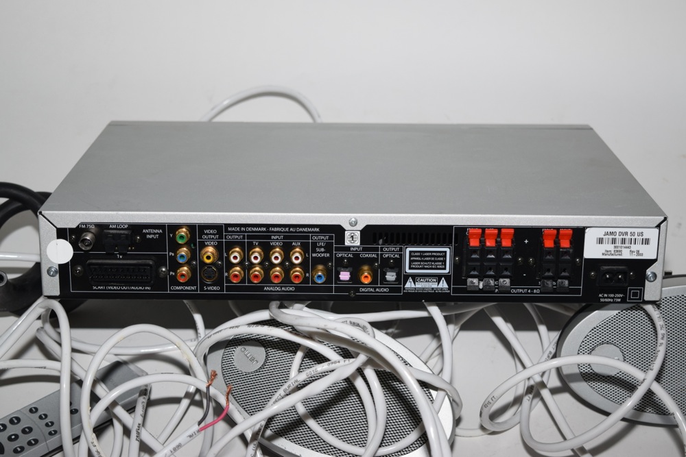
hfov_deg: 29.2
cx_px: 343
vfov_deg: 19.7
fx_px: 1315
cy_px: 228
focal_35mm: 69
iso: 450
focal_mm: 46
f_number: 5
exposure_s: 1/60
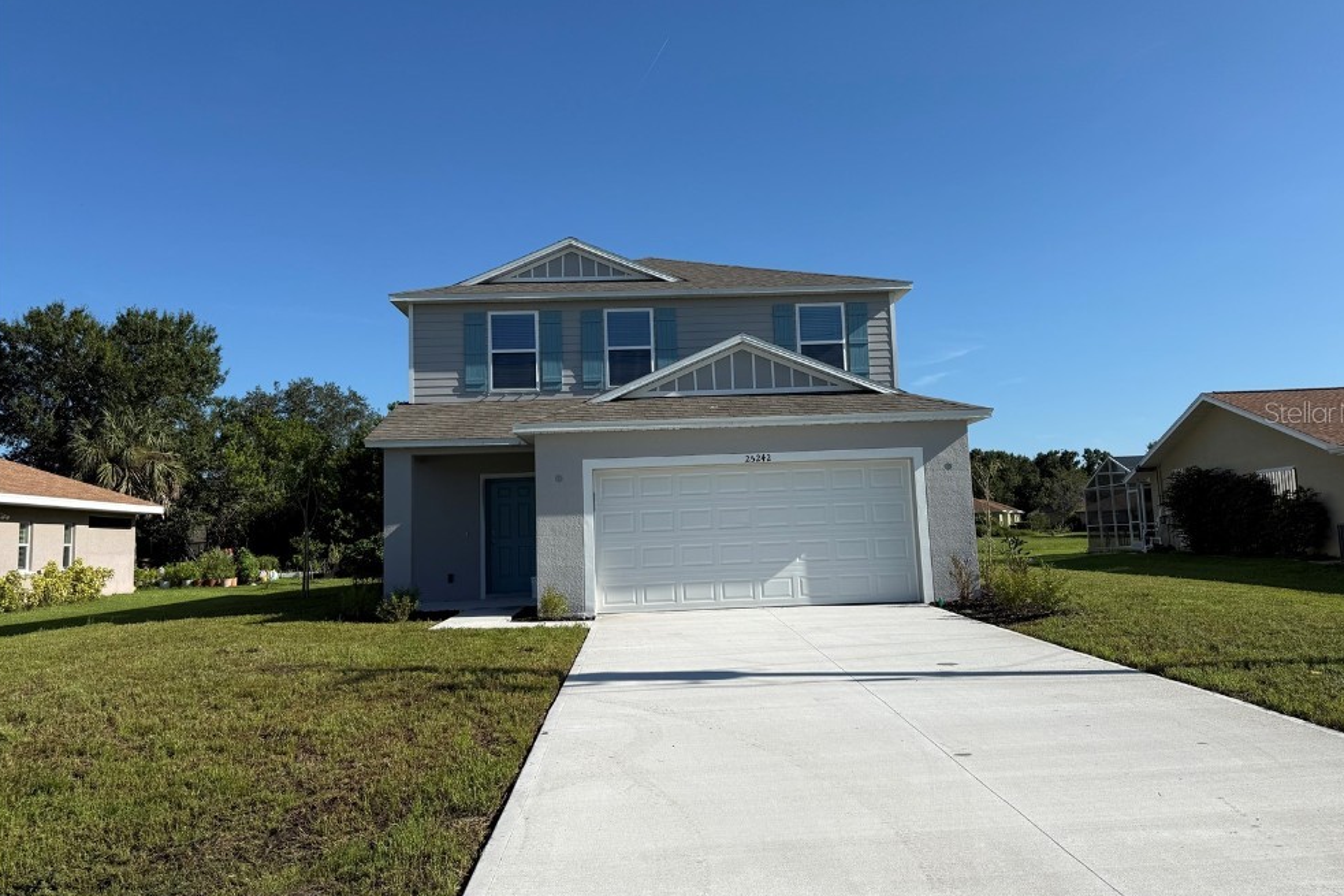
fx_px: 970
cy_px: 412
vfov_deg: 49.5
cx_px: 693
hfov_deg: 69.4
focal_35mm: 26
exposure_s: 1/6173
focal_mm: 6.76
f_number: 1.78
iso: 80
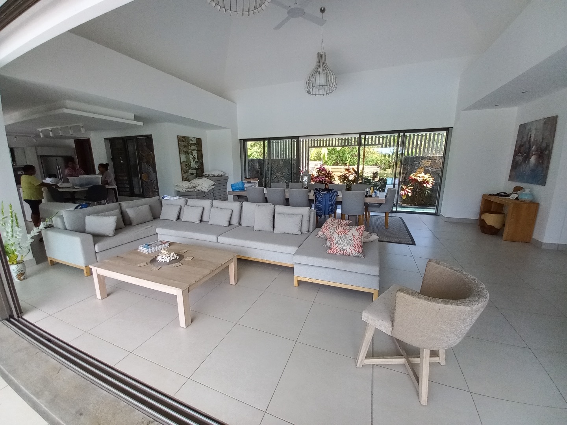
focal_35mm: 13
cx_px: 284
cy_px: 212
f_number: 2.2
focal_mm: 1.42
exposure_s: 1/100
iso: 50
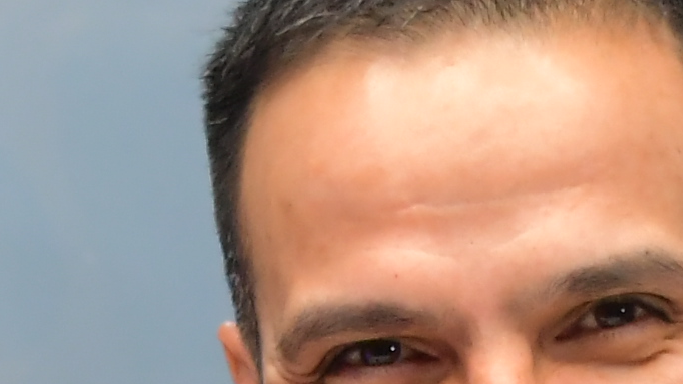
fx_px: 5234
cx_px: 553
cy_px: 1099
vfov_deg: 4.1
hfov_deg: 7.5
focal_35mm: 289
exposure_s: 1/160
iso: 1600
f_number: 5.6
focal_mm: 30
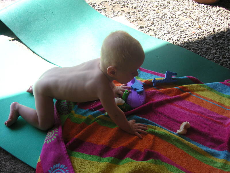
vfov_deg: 38.7
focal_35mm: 37
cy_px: 86
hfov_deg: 50.1
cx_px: 115
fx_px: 246
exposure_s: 1/250
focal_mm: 6.1
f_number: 2.8
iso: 50
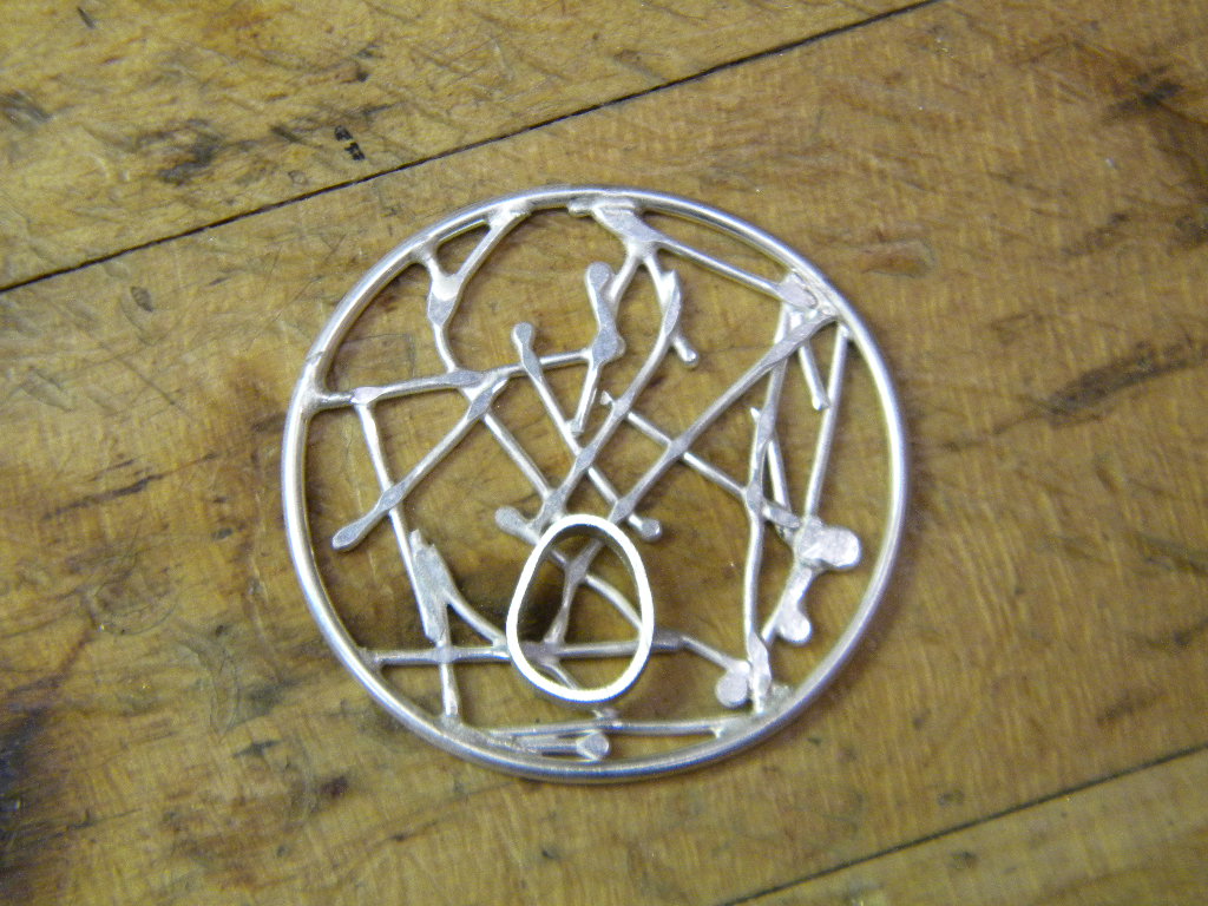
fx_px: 2896
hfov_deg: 23.6
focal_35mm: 83
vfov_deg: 17.8
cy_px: 453
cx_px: 604
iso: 331
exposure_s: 1/50.7
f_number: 4.5
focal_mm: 15.1
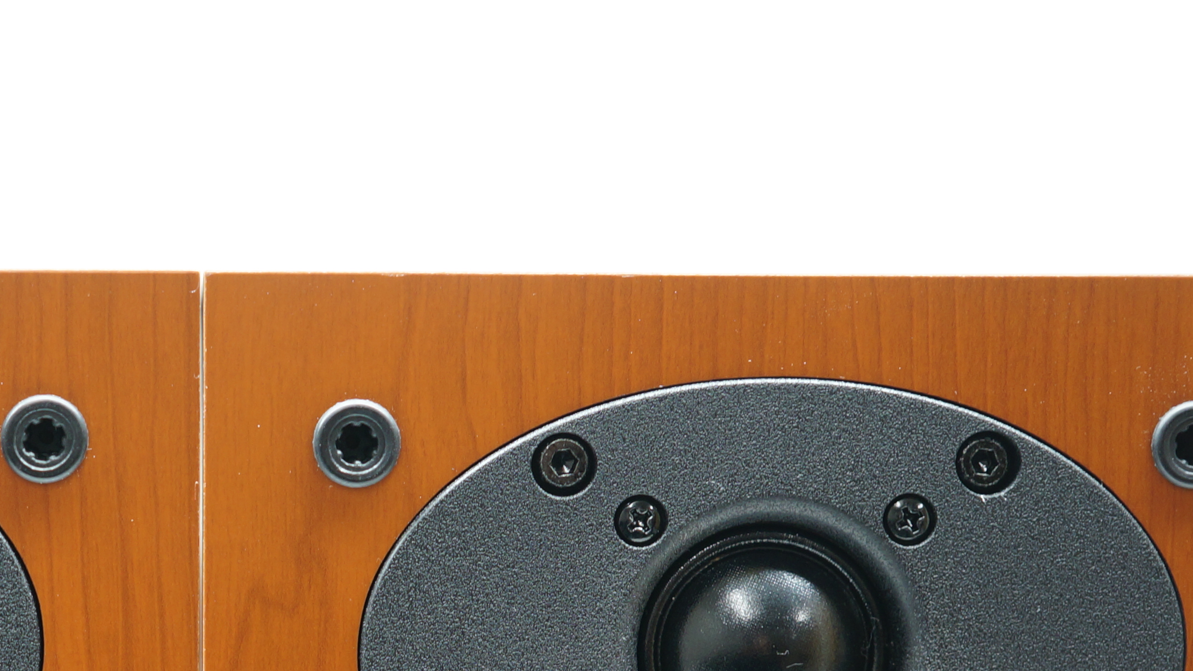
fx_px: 2910
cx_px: 181
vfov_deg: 13.0
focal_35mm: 92
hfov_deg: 22.7
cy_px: 609
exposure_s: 1/50
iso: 200
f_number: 2.8
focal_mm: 30
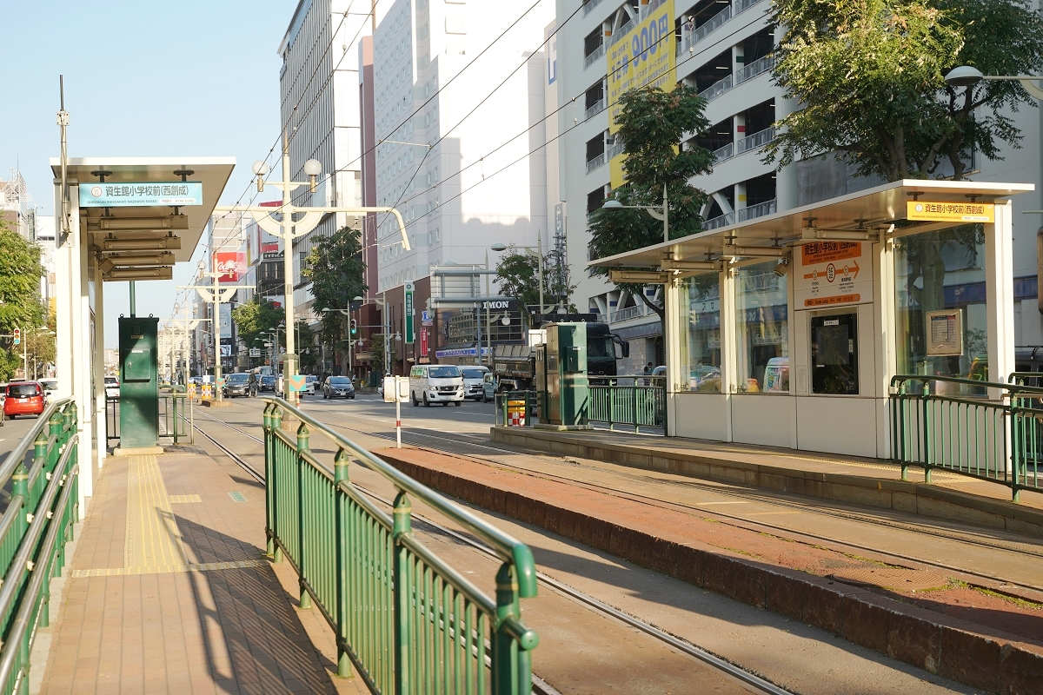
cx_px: 522
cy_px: 348
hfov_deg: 39.6
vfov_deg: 27.0
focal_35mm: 50
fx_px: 1448
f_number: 5.6
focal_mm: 50
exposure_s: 1/125
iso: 100
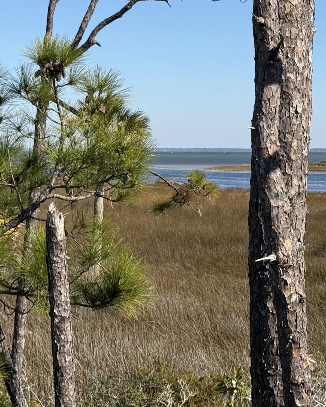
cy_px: 155
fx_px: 1134
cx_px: 95
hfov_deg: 16.3
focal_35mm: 94
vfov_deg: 20.3
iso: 64
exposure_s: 1/4098
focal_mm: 6.76
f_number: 1.78
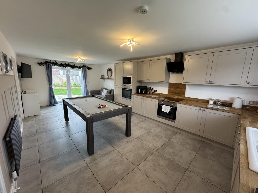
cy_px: 96
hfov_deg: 102.1
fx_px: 104
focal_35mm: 14
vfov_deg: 85.7
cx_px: 129
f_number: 2.2
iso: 320
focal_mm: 2.22
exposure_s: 1/83
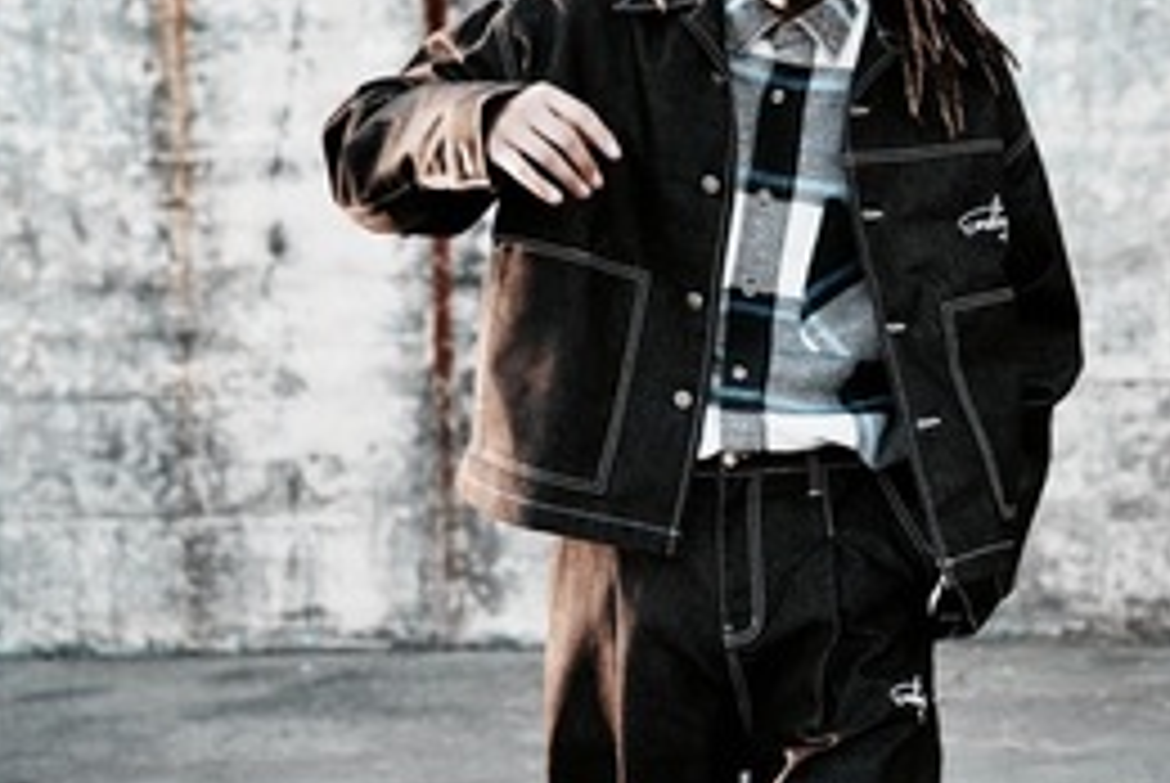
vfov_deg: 17.1
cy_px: 367
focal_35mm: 80
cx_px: 788
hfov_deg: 25.2
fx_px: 2603
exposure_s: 1/400
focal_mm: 52
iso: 400
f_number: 3.2
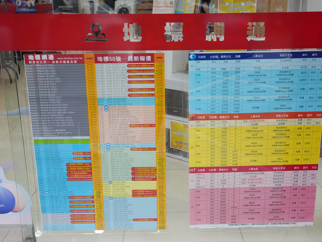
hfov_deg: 43.8
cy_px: 120
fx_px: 400
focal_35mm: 43
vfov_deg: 33.6
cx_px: 175
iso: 800
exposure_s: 1/160
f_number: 4
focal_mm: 39
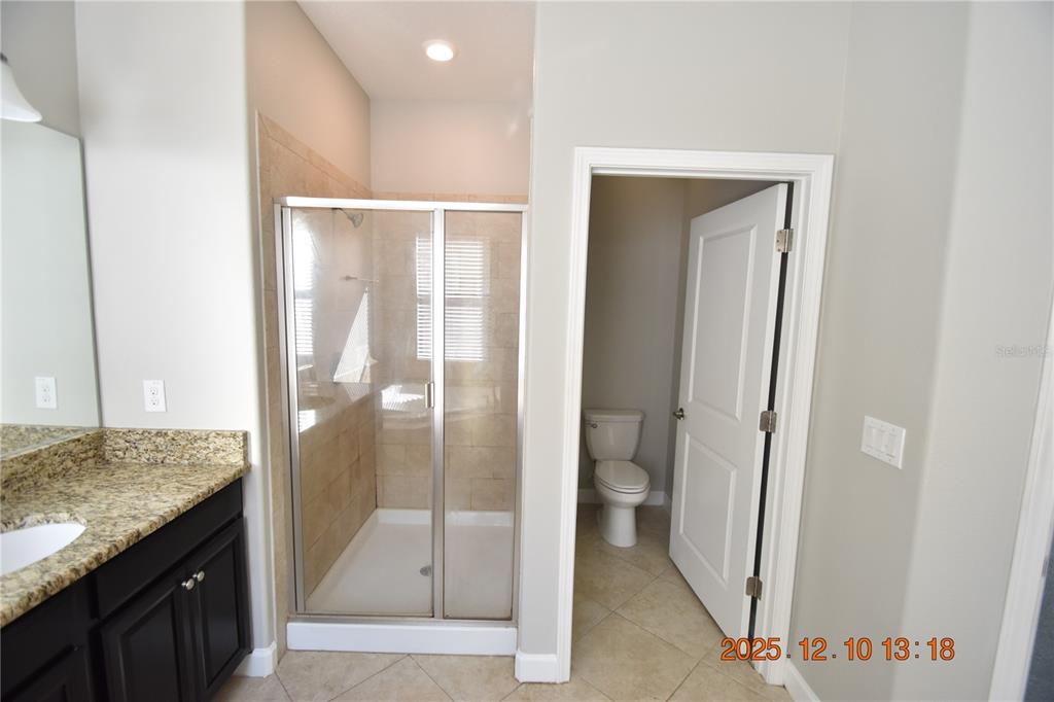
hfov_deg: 100.4
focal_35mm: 15
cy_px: 351
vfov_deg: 77.3
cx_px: 527
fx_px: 439
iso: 800
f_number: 3.5
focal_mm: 10
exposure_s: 1/250
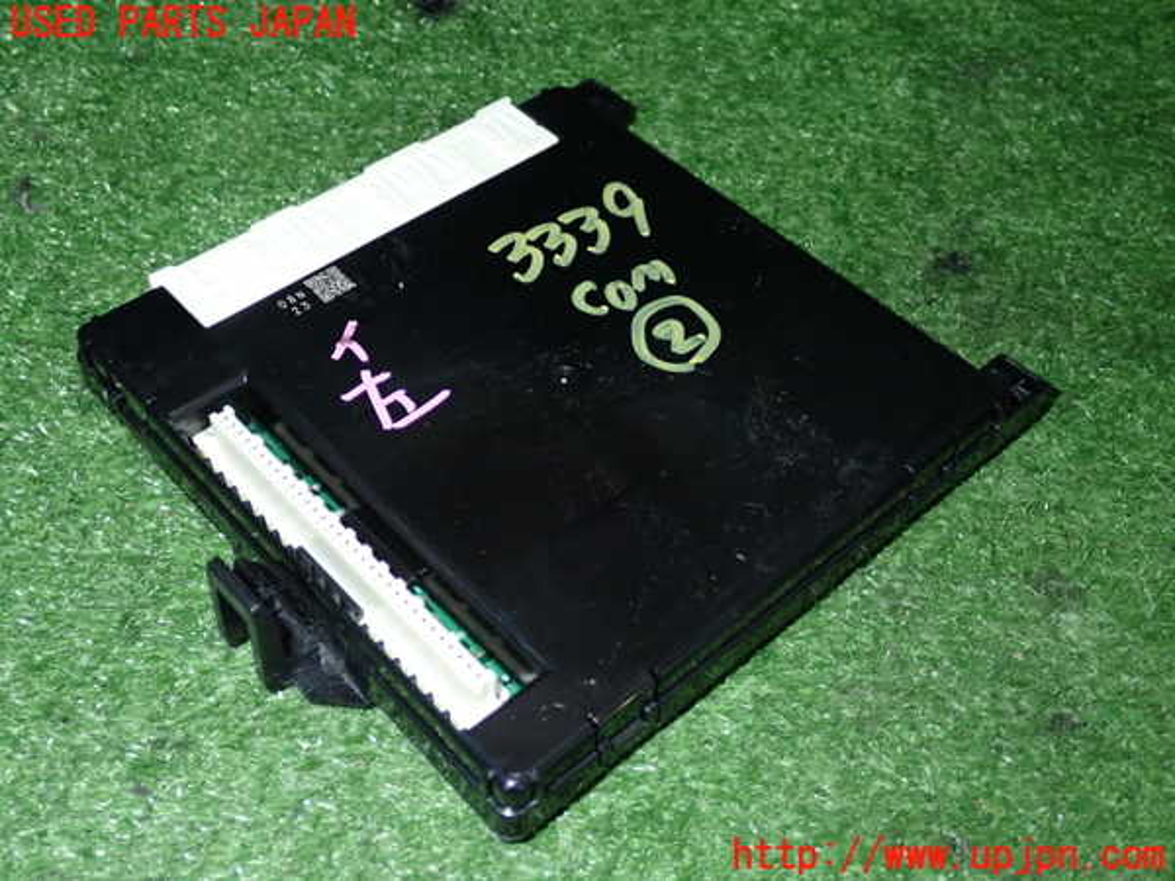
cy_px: 440
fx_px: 1392
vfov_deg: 35.1
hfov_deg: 45.8
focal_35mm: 41
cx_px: 588
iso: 800
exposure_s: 1/40
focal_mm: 7.31
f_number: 8
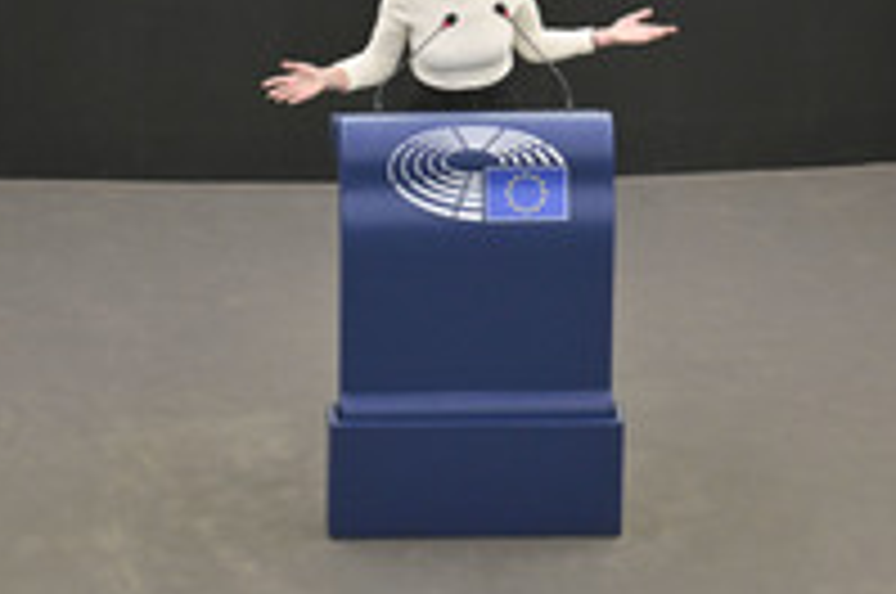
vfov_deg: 3.0
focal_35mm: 454
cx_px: 475
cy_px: -50
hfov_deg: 4.5
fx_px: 11281
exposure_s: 1/320
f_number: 2.8
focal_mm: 200
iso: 1000
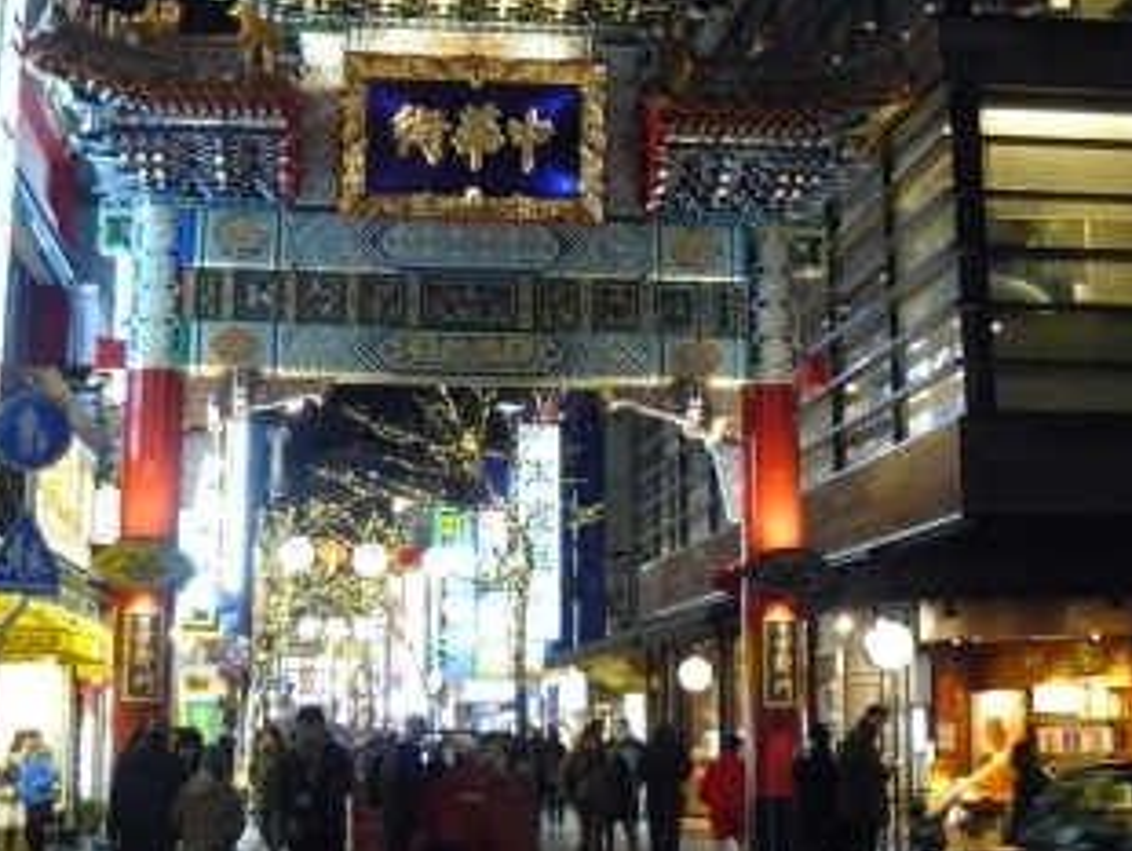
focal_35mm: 58
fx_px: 1898
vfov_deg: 25.1
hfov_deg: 33.1
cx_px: 478
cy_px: 268
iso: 400
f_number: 2.8
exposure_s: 1/15
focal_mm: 6
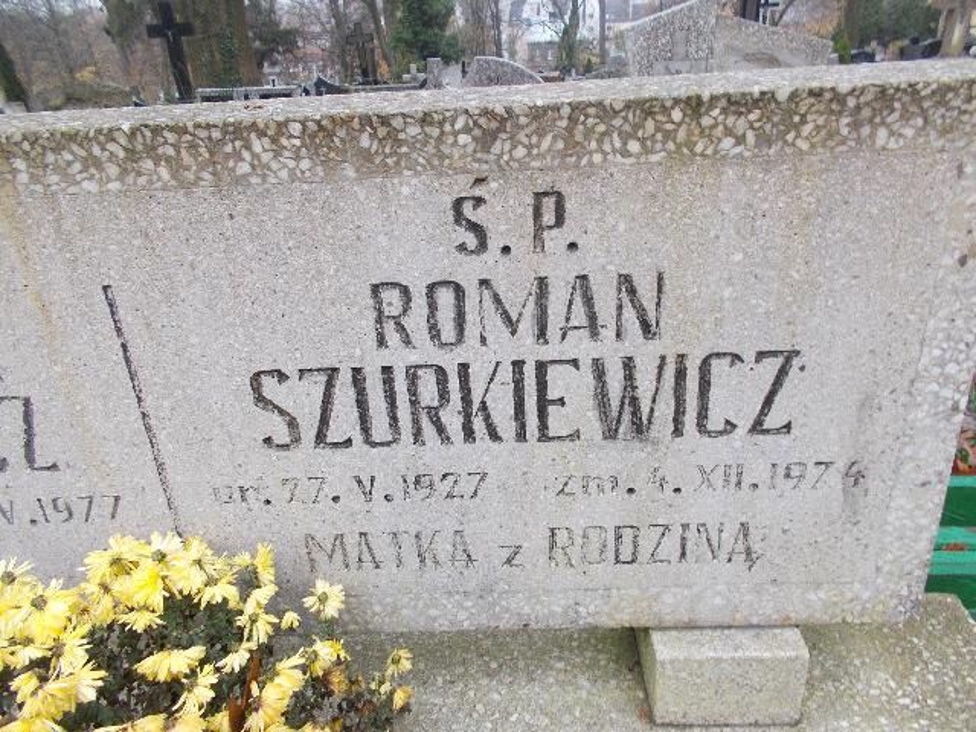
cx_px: 488
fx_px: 733
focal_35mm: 26
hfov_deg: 67.3
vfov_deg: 53.1
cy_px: 366
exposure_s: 1/50
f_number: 3.2
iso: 80
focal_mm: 4.6
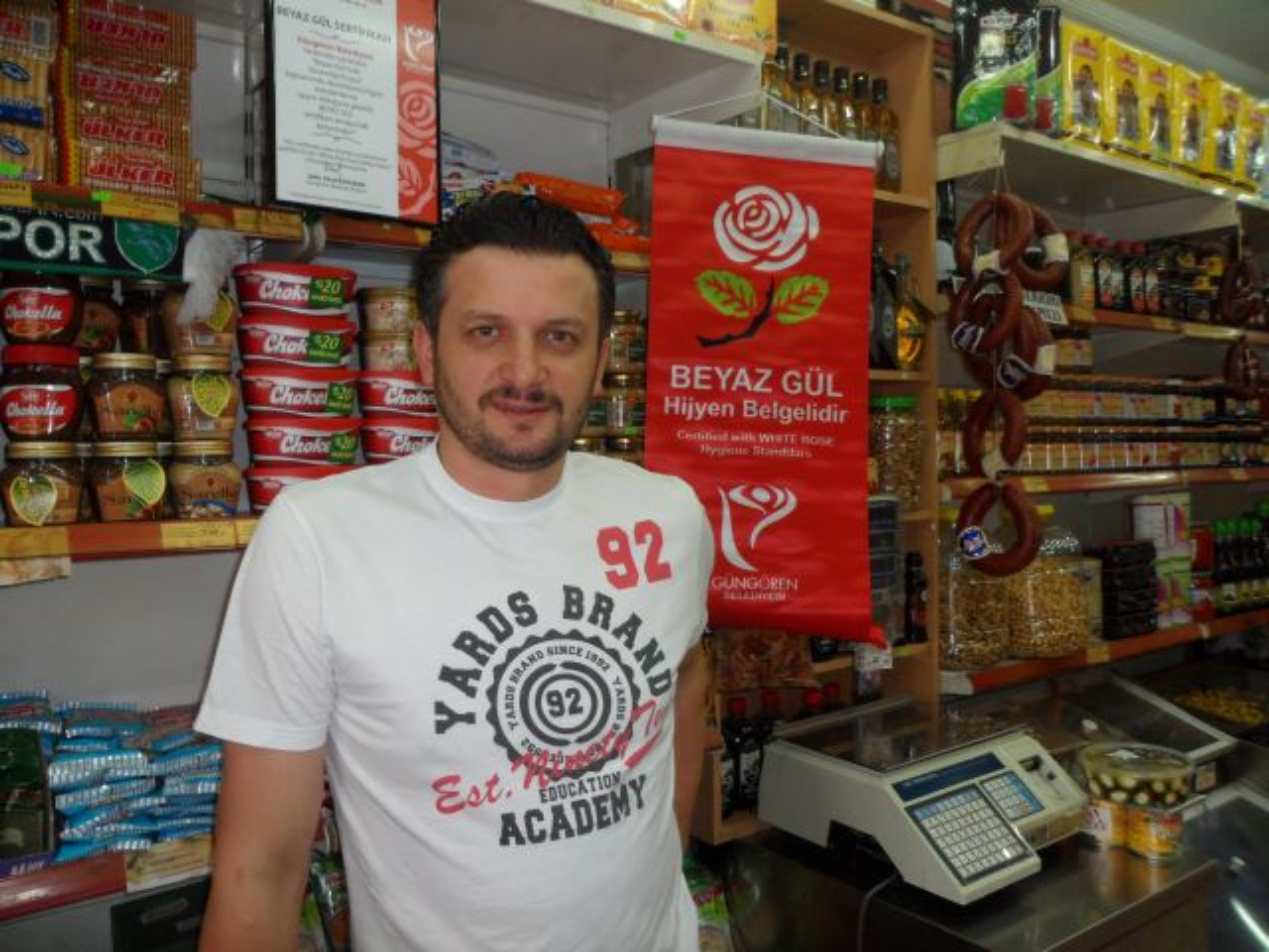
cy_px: 476
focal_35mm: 27
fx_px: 990
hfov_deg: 65.3
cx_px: 634
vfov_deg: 51.4
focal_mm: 4.9
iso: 200
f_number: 3.5
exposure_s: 1/45
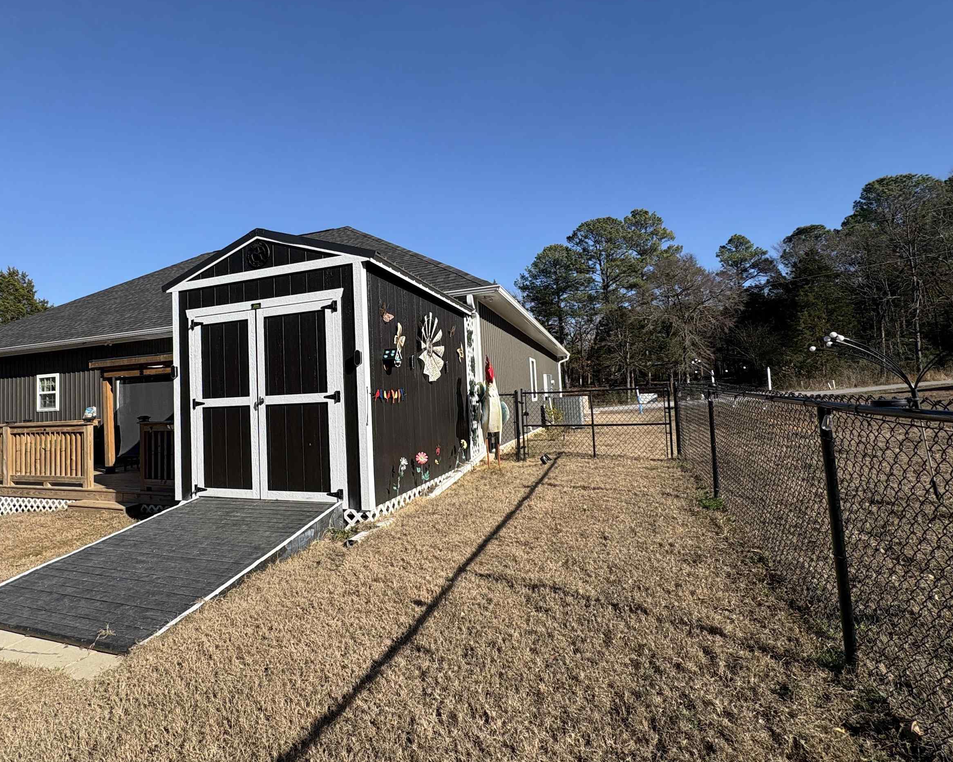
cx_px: 409
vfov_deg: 73.8
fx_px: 508
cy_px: 374
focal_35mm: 18
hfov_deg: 85.8
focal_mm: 2.22
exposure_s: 1/1637
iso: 50
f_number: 2.2
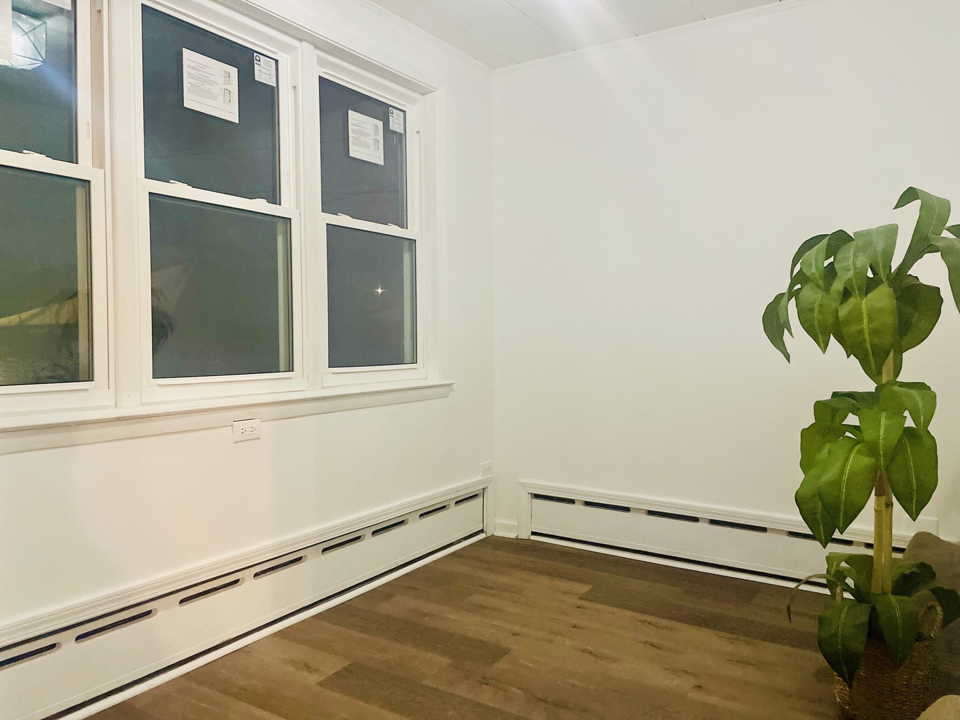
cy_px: 360
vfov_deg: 53.1
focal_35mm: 26
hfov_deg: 67.3
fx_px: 721
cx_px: 480
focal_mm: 4.2
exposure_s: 1/40
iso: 500
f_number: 1.6
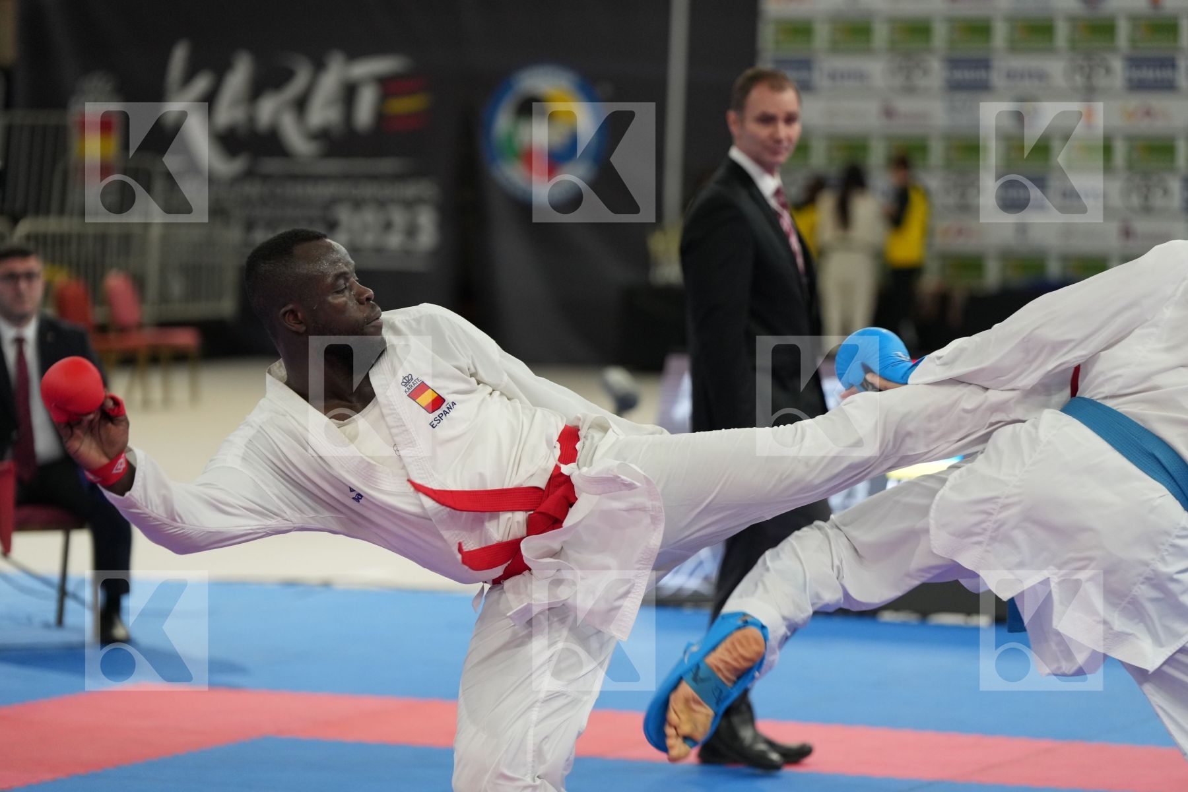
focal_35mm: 139
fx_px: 4587
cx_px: 594
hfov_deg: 14.8
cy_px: 396
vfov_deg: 9.9
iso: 2000
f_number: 2.8
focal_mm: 139
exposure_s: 1/1000
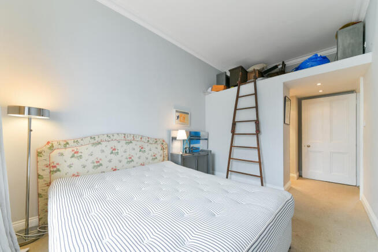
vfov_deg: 90.1
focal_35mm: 12
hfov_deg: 112.6
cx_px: 189
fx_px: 126
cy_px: 126
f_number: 13
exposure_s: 1/2
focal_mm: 12
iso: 200
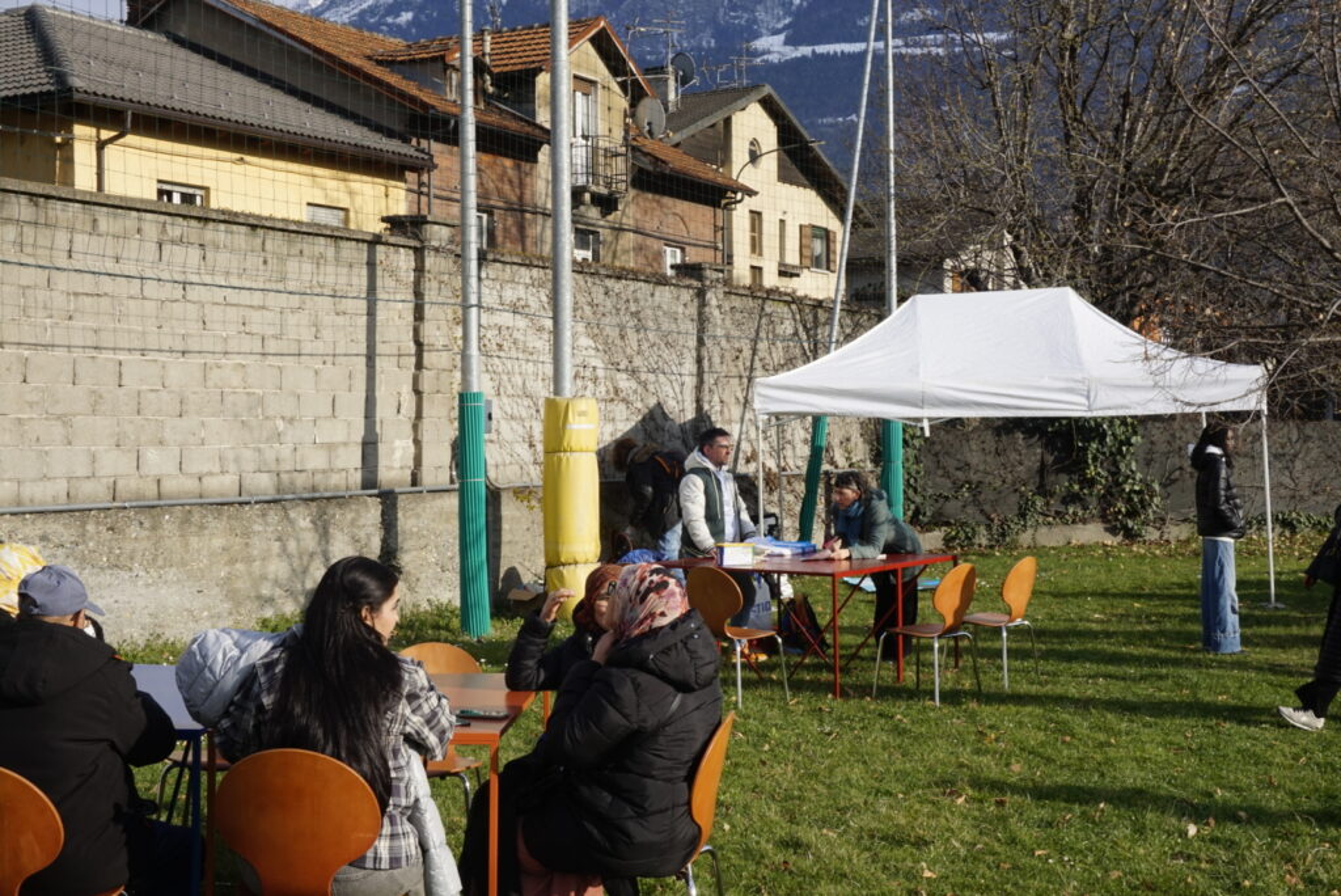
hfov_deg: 41.1
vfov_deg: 28.1
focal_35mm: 48
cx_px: 670
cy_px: 448
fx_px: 1789
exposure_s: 1/80
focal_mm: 32
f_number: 14
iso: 100
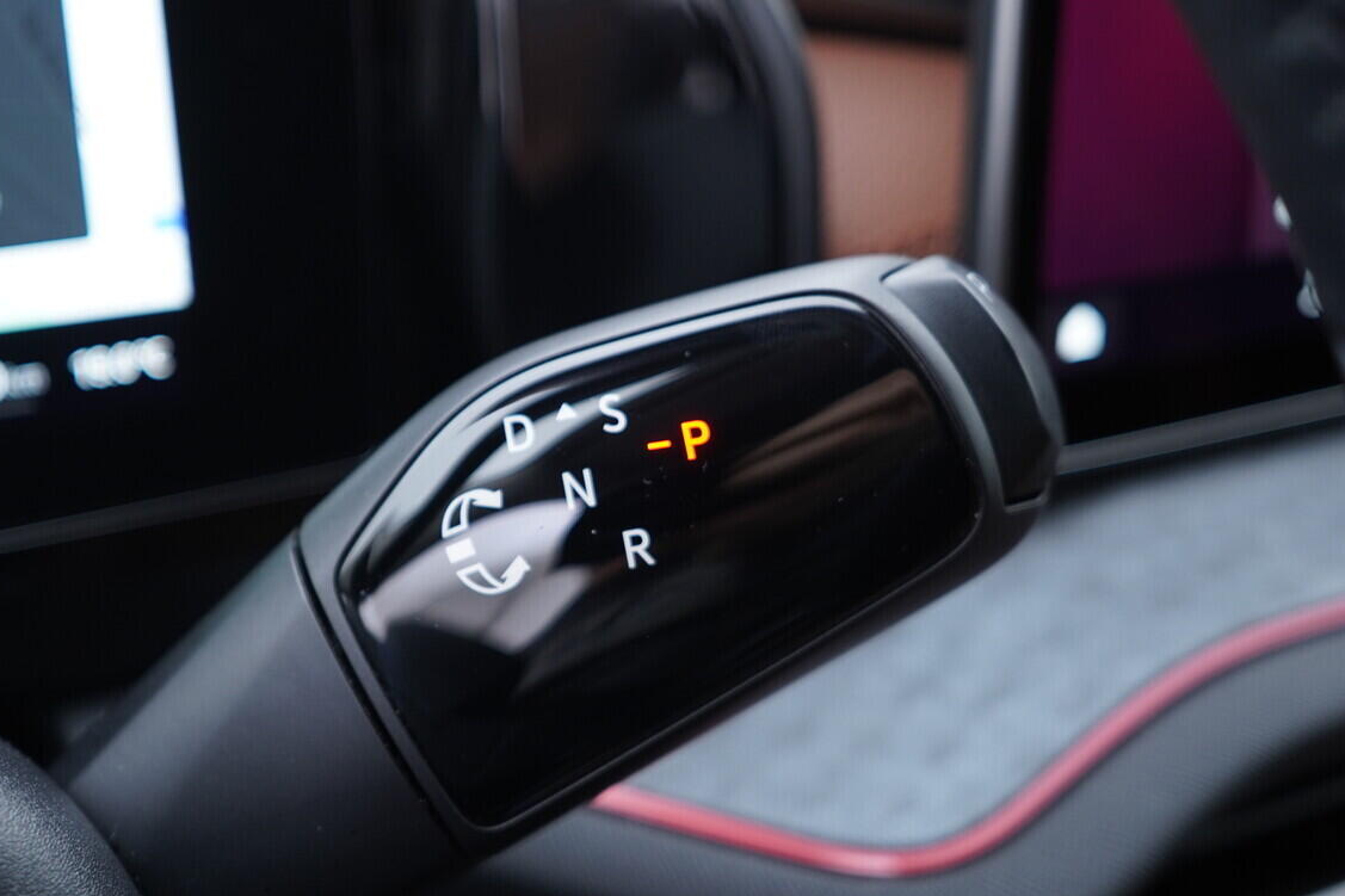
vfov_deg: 29.2
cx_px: 544
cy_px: 496
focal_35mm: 46
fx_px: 1718
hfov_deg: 42.6
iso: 250
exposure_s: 1/40
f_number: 2.8
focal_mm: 24
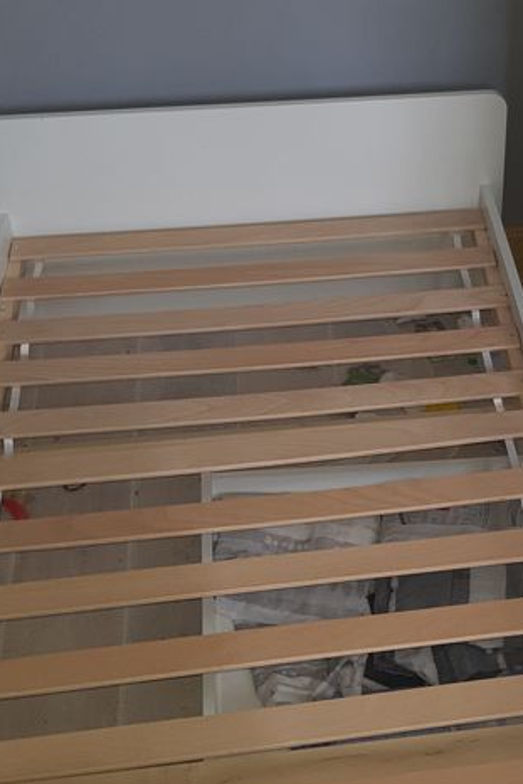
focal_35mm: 58
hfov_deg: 23.0
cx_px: 437
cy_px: 437
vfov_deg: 34.4
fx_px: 1263
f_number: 1.7
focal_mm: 4.32
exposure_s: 1/30
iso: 100
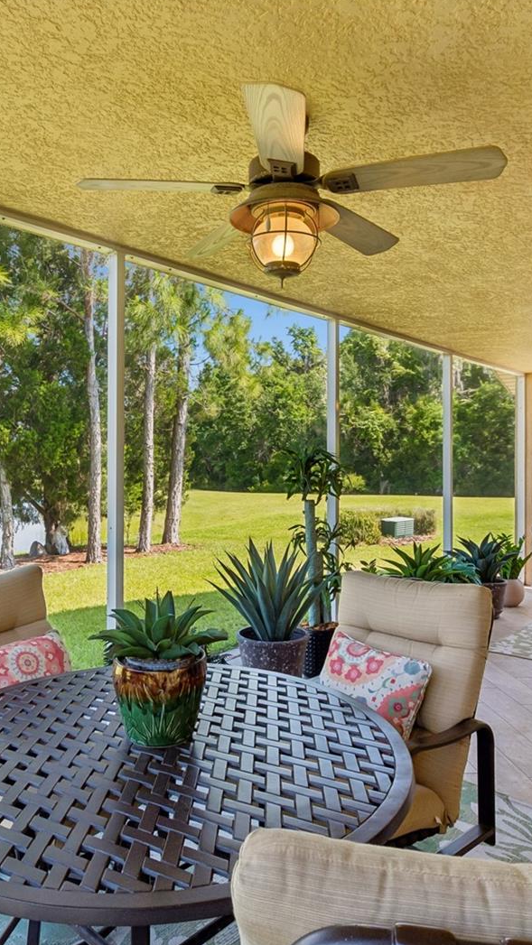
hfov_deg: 47.5
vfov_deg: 76.3
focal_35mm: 24
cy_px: 476
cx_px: 225
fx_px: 602
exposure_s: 1/80
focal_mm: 10
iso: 100
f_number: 7.1
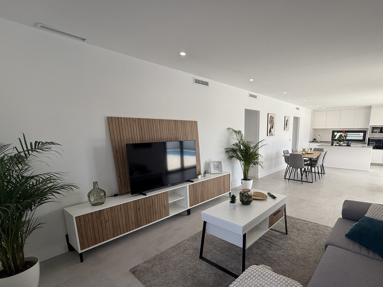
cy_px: 169
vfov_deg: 71.0
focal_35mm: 18
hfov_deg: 86.5
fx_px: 199
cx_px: 233
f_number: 2.2
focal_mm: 2.22
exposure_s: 1/383
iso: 50
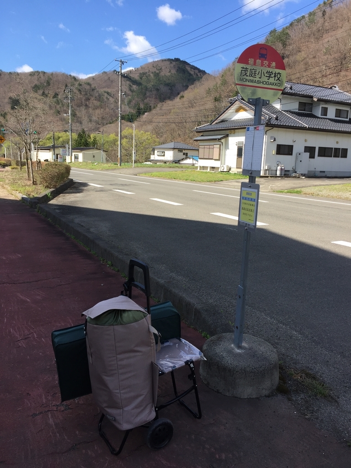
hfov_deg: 48.2
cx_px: 176
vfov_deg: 61.7
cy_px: 234
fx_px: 392
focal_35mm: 29
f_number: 2.2
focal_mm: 4.15
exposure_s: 1/1130
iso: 32
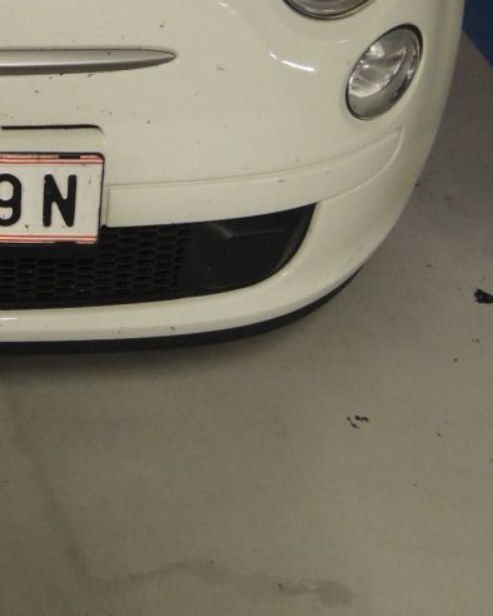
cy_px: 290
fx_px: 1185
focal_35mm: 65
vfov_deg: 29.1
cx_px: -40
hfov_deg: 22.3
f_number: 2.8
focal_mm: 4.3
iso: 400
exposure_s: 1/20
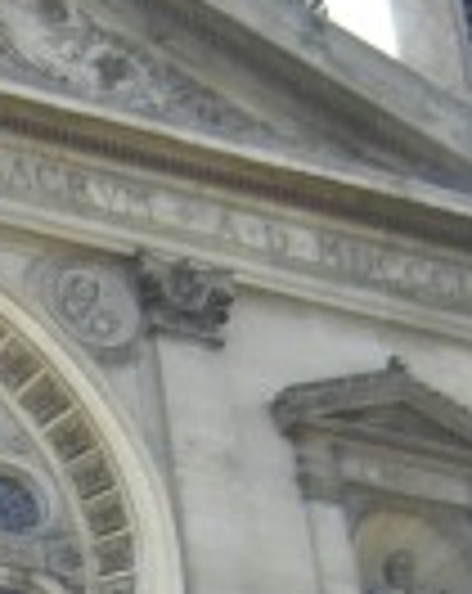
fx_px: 2996
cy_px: 1161
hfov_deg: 8.7
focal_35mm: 171
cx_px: -351
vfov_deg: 10.5
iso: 160
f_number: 3.5
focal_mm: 5.4
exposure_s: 1/510
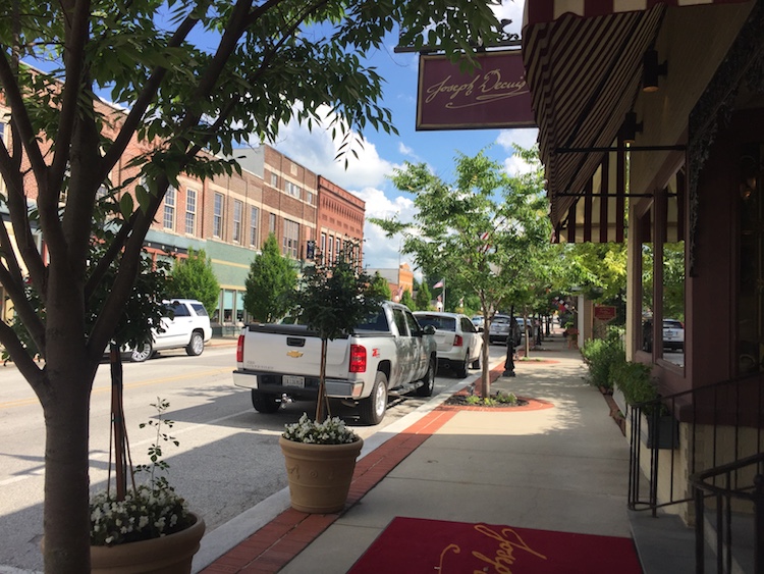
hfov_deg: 61.6
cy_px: 287
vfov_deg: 48.3
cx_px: 382
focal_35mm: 29
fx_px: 640
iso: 32
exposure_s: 1/1522
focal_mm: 4.15
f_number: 2.2
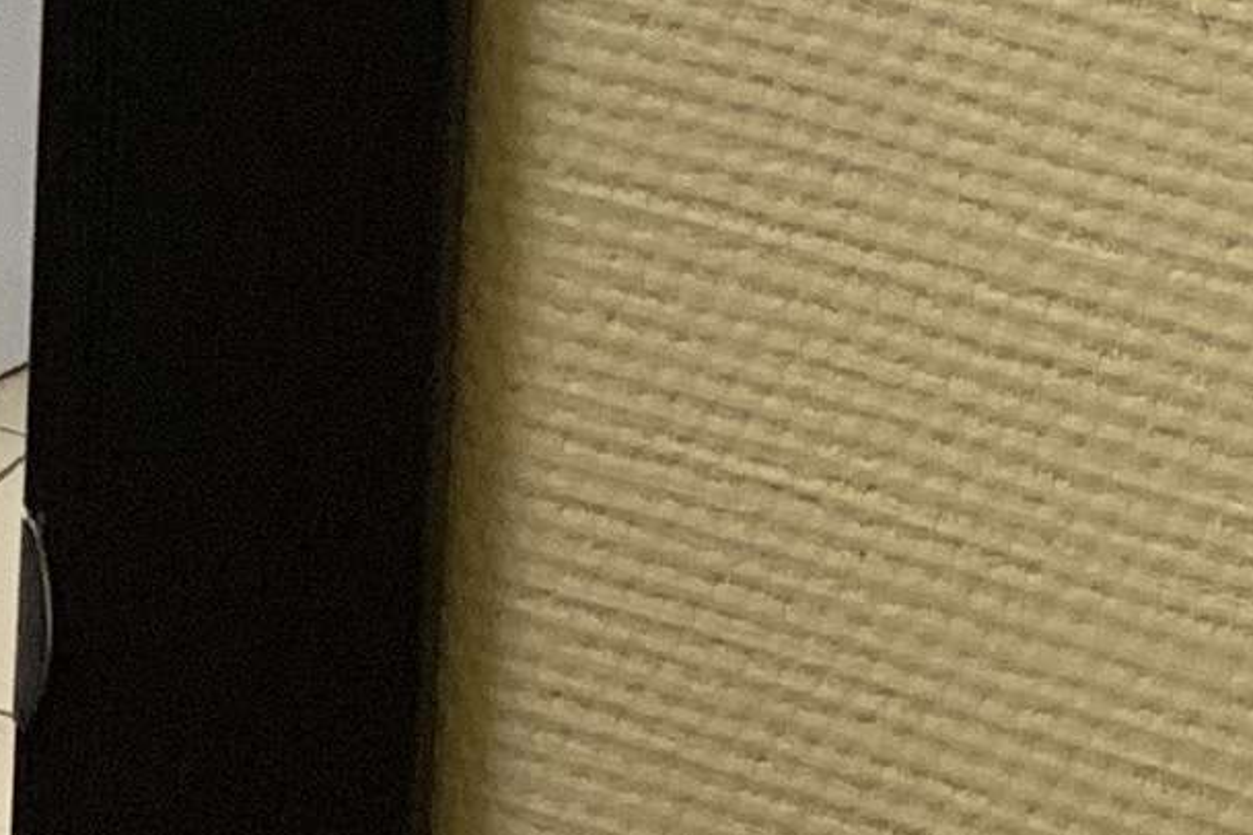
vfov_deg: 7.2
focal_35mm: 179
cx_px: -588
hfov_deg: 11.1
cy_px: -1174
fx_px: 6230
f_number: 1.8
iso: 100
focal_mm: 4.25
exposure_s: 1/90
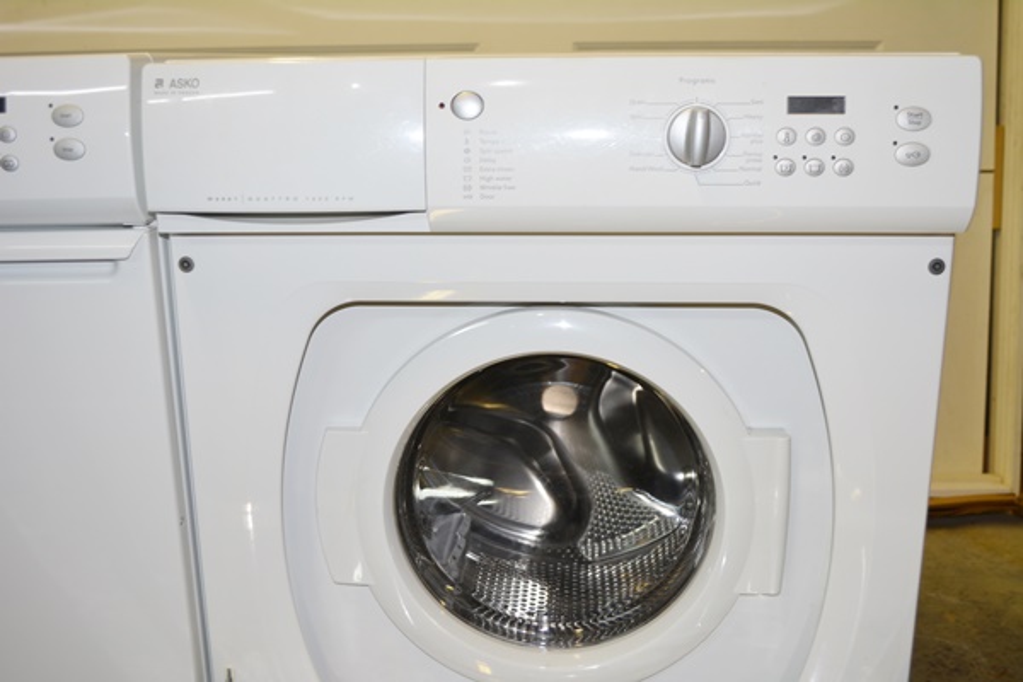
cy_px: 341
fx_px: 1023
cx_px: 512
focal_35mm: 36
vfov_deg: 36.9
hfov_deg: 53.1
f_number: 4
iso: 500
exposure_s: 1/60
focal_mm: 24
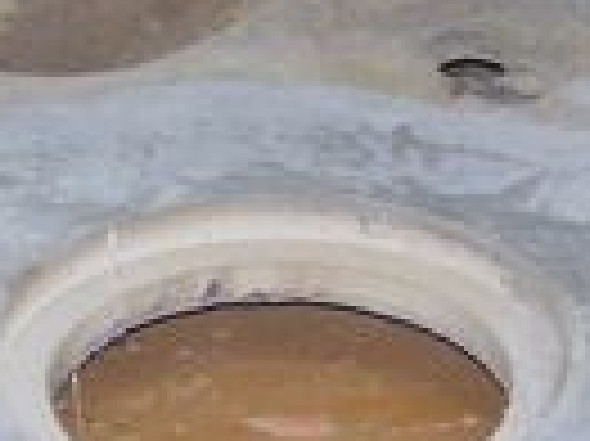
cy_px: 382
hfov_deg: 6.9
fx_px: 4904
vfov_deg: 5.1
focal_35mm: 288
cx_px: 104
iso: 80
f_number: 3.1
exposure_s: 1/80
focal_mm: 9.8
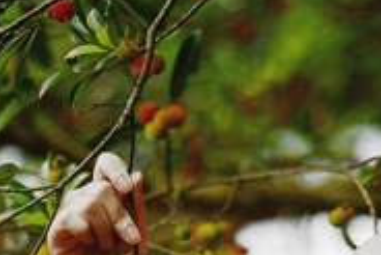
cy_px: 305
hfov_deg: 5.6
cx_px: 244
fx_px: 3876
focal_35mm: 366
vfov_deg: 3.8
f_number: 3.2
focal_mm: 135
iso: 200
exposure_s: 1/320
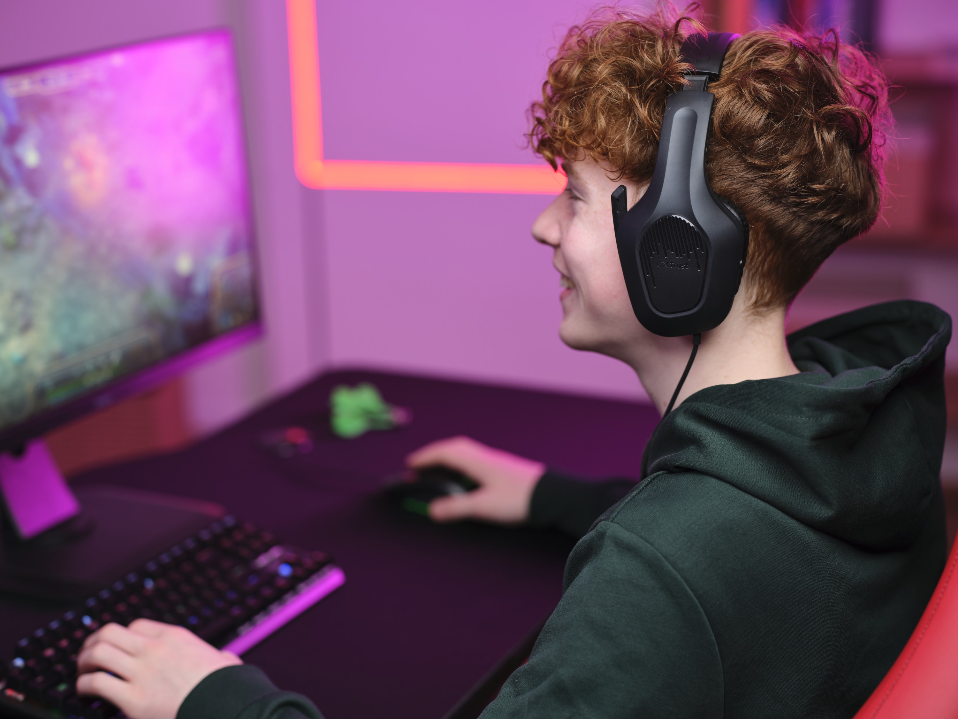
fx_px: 1744
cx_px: 479
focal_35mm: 63
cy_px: 360
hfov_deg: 30.7
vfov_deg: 23.3
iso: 500
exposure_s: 1/80
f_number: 2.8
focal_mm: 80
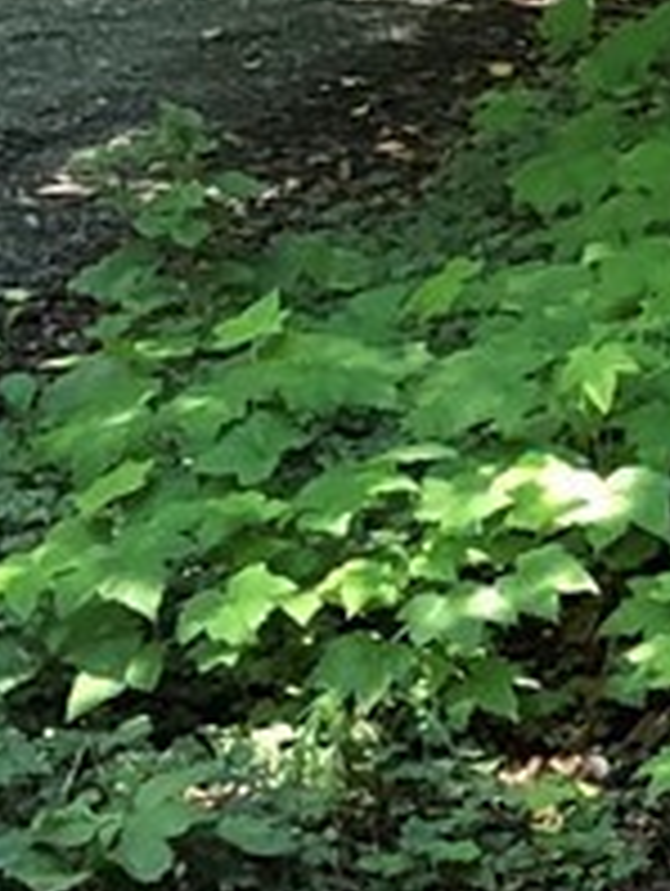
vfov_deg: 8.7
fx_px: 5820
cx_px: 1790
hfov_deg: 6.2
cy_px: 40
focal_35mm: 226
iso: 20
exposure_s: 1/30
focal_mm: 3.99
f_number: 1.8
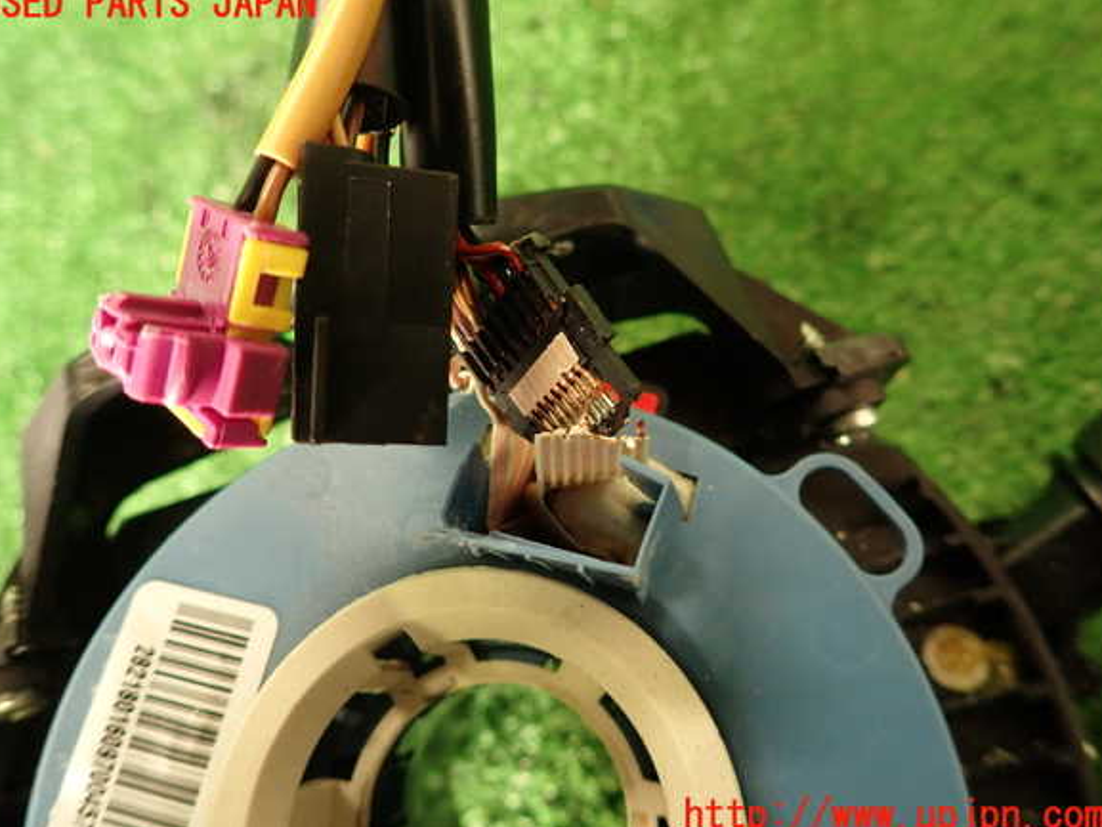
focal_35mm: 26
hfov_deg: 67.3
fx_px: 828
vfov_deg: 53.1
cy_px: 411
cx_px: 542
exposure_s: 1/40
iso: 200
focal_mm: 4.5
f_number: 2
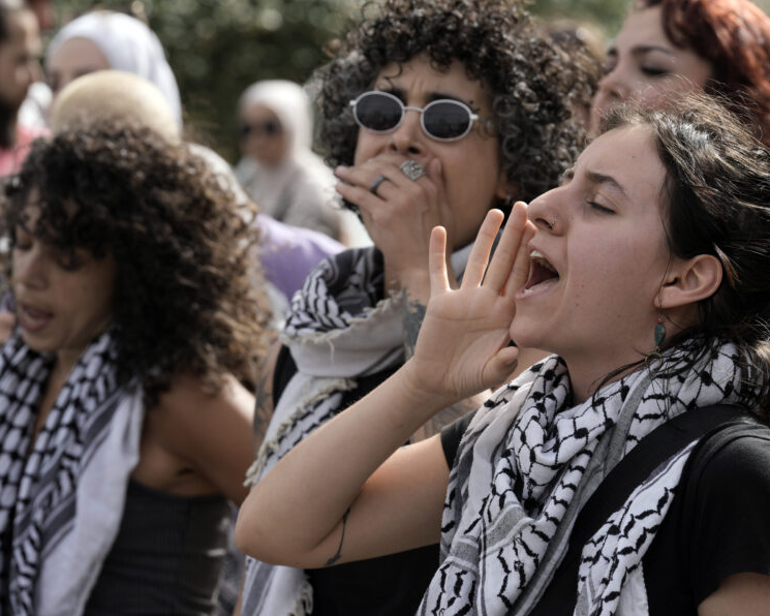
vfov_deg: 8.3
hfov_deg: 10.3
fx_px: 4262
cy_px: 309
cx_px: 387
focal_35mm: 187
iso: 200
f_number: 8
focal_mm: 165
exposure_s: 1/400
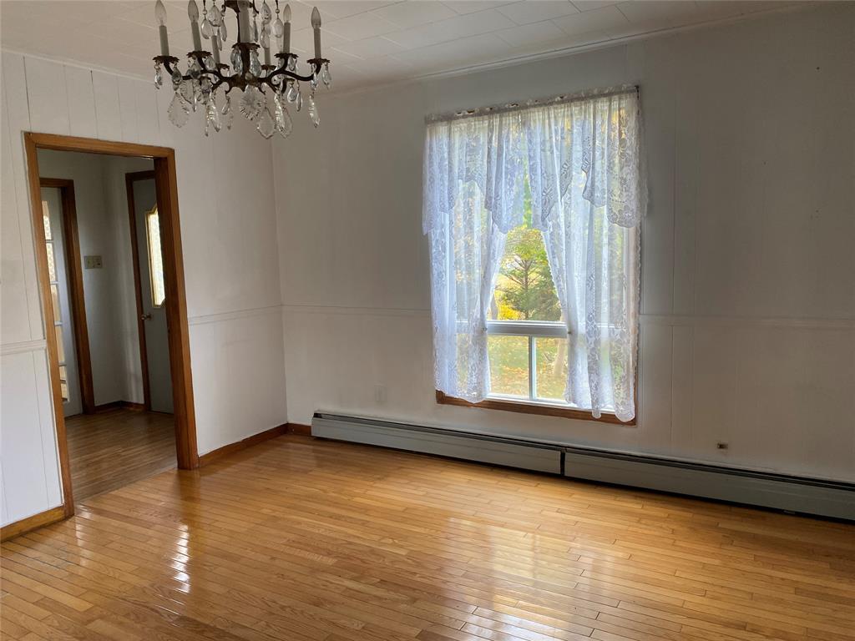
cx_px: 428
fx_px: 642
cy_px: 320
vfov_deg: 53.1
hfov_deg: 67.3
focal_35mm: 26
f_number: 1.8
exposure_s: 1/121
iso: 100
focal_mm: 4.25
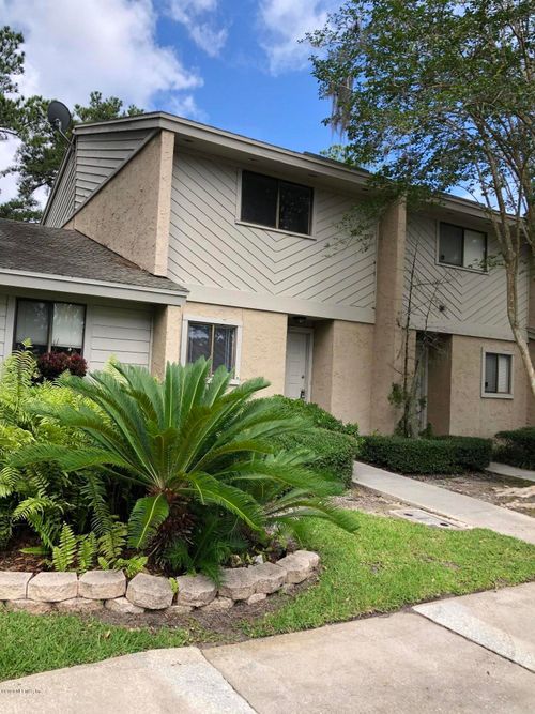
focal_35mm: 28
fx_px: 577
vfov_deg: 63.5
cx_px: 268
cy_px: 357
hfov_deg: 49.7
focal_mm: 4
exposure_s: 1/694
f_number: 1.8
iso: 20
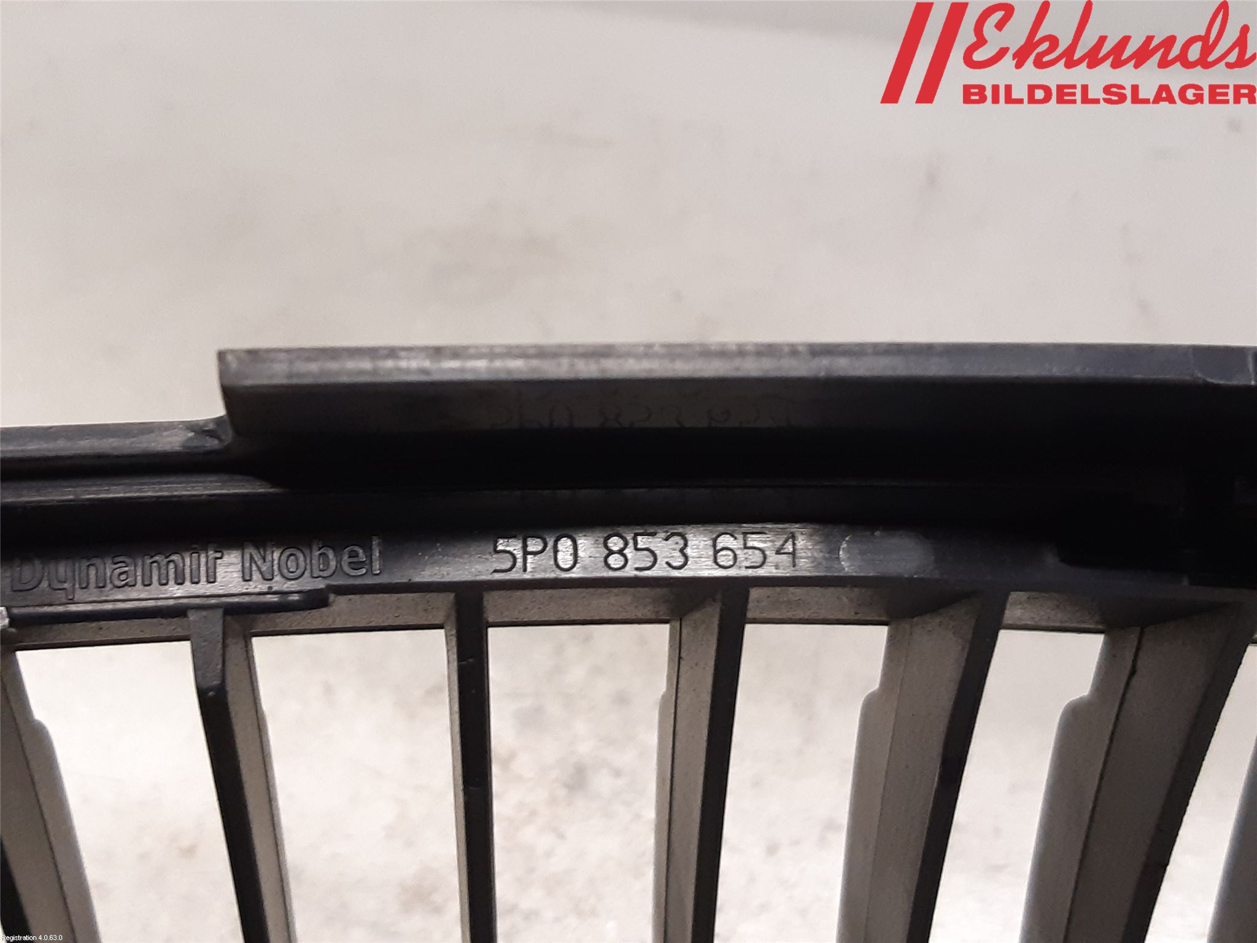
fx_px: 944
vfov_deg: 53.1
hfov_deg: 67.3
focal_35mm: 26
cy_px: 472
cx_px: 628
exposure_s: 1/50
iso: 250
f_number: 1.7
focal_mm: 3.93
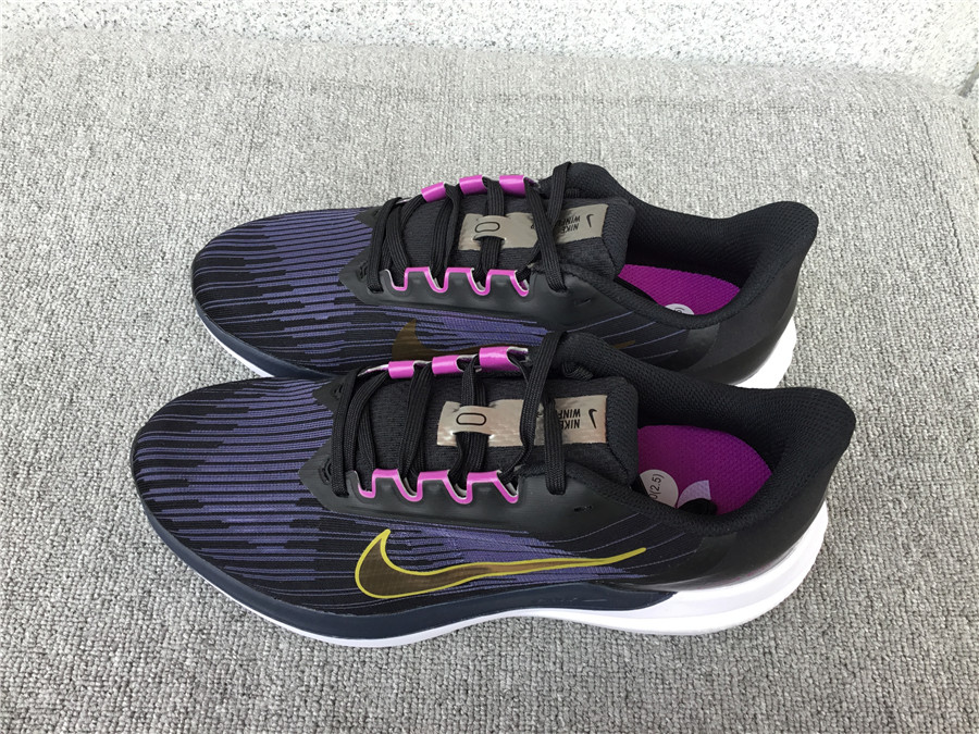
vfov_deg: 45.4
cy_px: 367
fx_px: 877
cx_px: 490
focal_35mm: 31
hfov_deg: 58.4
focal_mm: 3.3
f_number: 2.4
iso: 40
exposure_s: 1/100
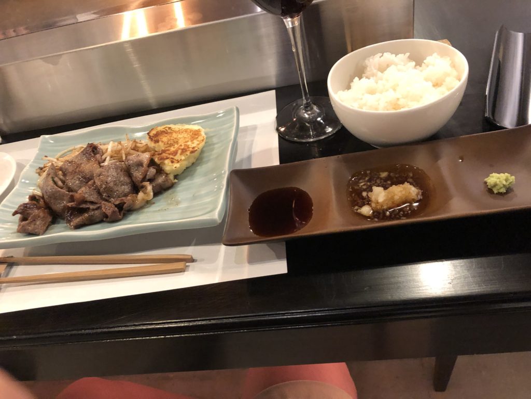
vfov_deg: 49.7
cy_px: 200
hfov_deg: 63.4
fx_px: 430
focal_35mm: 28
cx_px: 266
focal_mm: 4
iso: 80
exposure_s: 1/6
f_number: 1.8
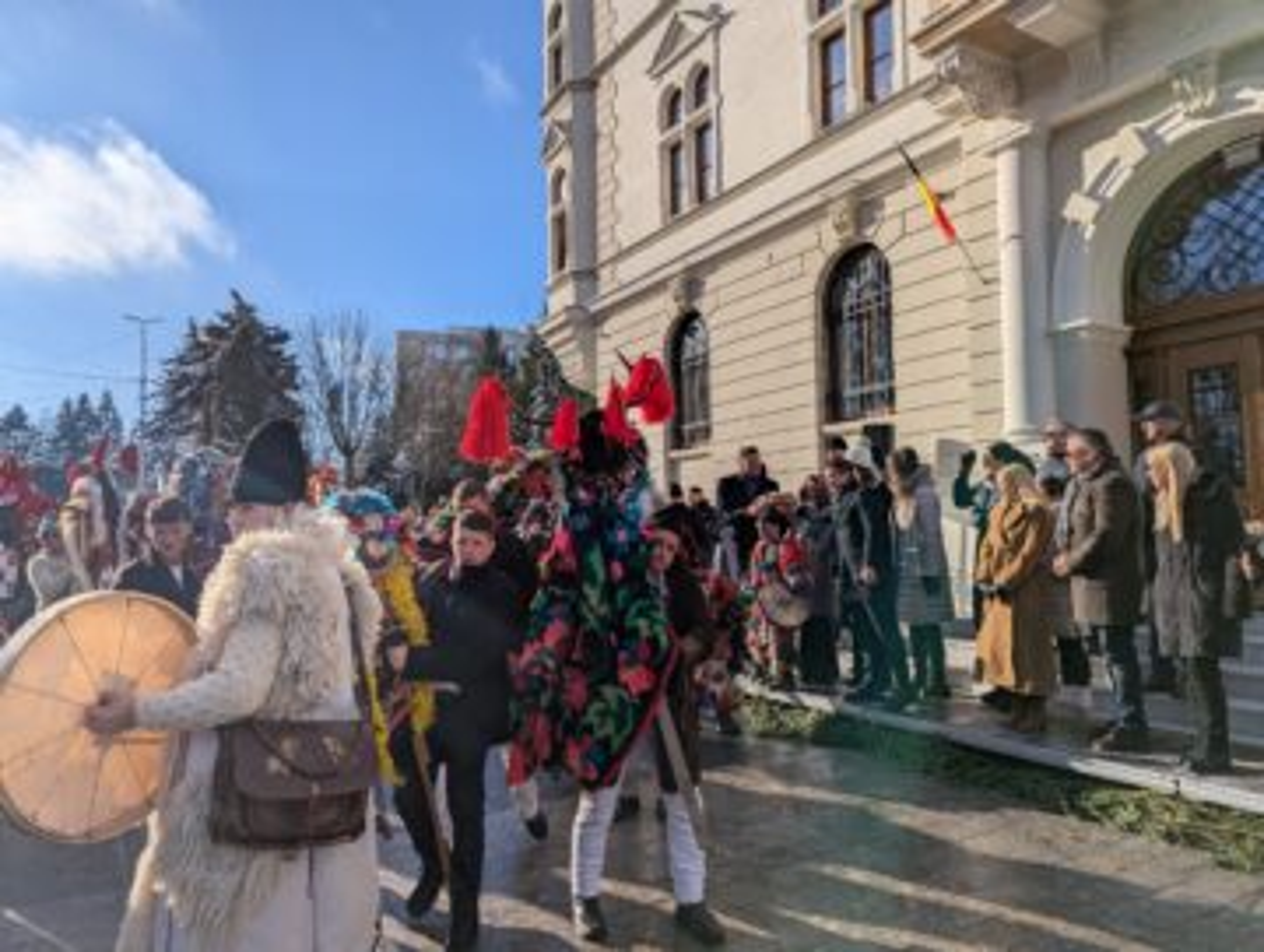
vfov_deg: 56.9
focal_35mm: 24
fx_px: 878
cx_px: 632
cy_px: 476
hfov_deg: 71.5
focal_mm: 6.81
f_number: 1.85
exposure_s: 1/4049
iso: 48
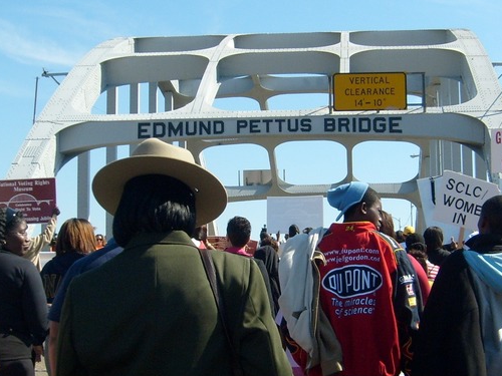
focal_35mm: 70
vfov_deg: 21.0
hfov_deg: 27.7
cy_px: 183
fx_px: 1015
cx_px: 303
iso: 80
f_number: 7.1
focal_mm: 5.8
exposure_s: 1/250
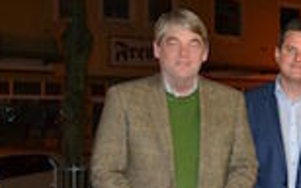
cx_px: 384
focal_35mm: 95
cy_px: 102
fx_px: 779
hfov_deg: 20.2
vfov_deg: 13.7
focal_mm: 24
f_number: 3.8
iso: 3200
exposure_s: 1/60
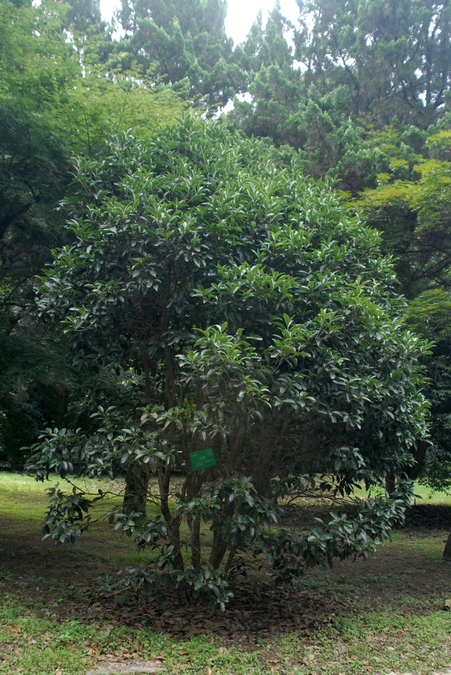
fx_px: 787
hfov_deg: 32.0
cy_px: 338
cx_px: 226
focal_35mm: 42
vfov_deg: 46.4
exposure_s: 1/60
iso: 400
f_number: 4
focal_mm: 28
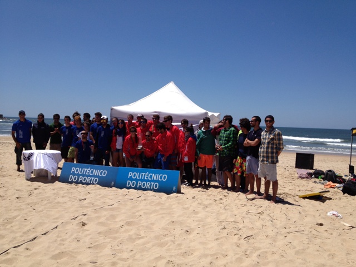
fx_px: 360
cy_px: 134
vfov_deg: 40.7
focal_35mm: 35
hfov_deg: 52.6
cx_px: 178
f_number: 2.4
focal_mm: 4.28
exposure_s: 1/2762
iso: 50
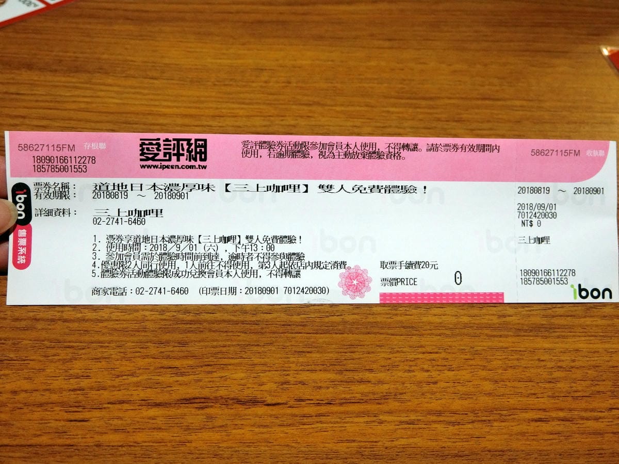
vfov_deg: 32.9
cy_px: 232
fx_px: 787
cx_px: 310
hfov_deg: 42.9
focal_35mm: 44
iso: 320
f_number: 3.5
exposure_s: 1/125
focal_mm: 9.5
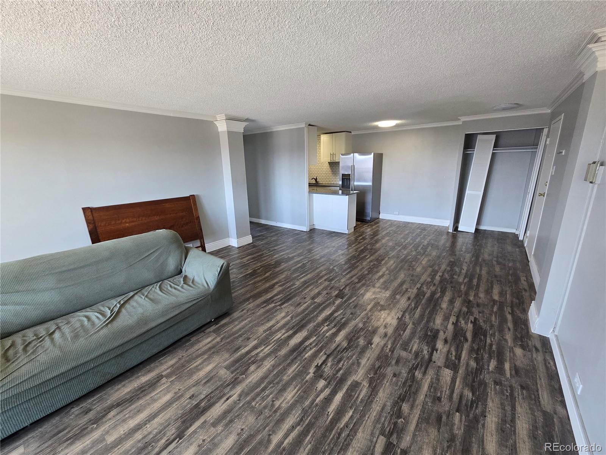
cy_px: 228
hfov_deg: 106.2
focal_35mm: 13
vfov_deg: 89.9
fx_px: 228
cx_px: 303
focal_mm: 2.2
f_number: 2.2
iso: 200
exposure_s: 1/60
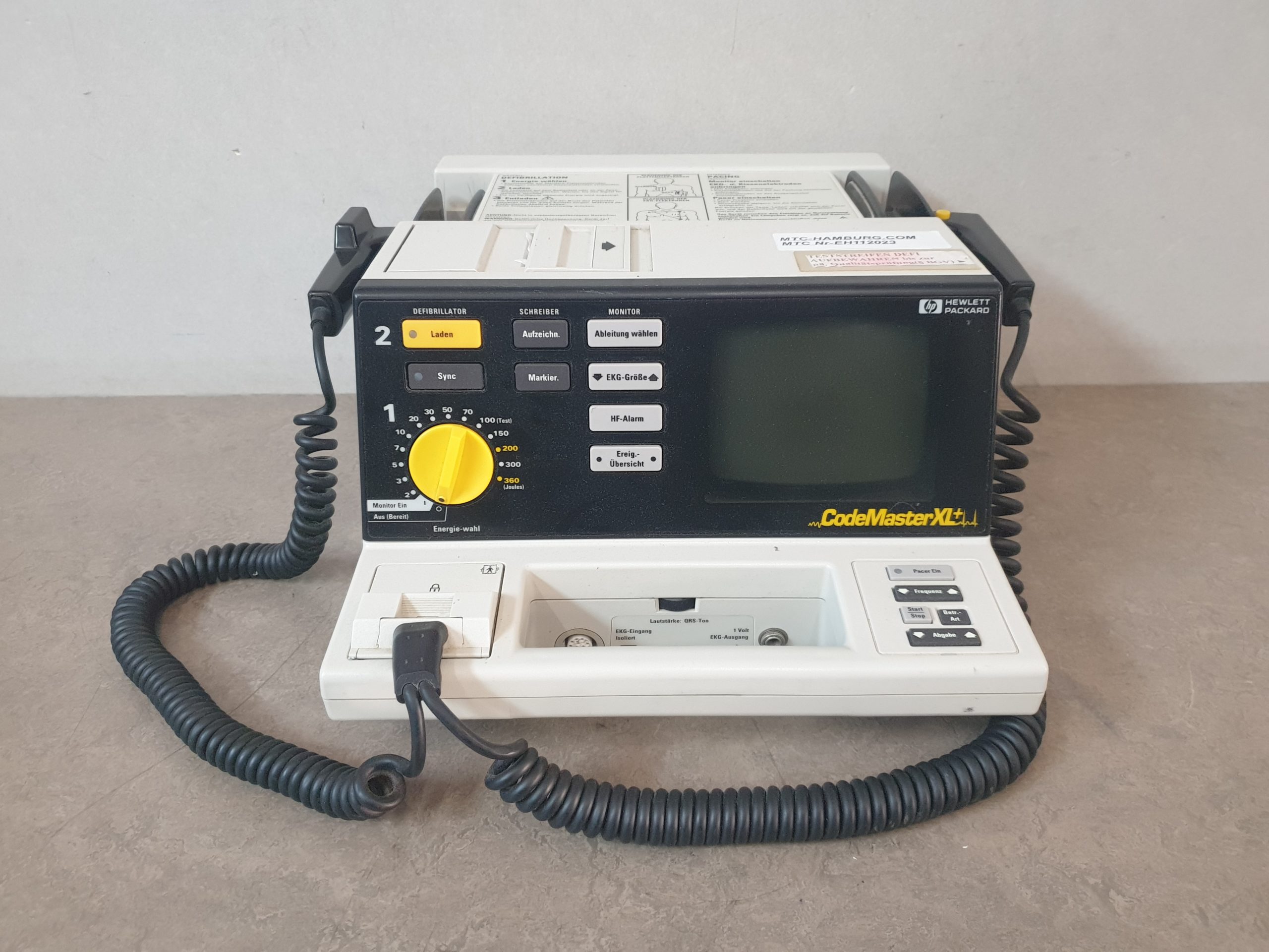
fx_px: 953
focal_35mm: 26
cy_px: 476
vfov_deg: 53.1
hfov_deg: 67.3
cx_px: 634
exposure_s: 1/50
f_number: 1.5
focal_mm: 4.3
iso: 200
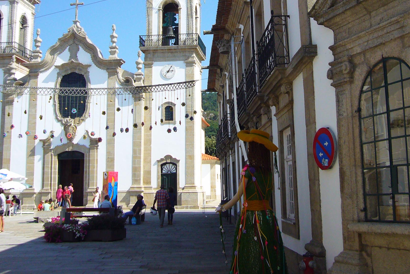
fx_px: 547
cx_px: 241
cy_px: 68
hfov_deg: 41.0
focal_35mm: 48
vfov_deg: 27.7
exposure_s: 1/320
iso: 80
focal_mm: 4.6
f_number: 5.6
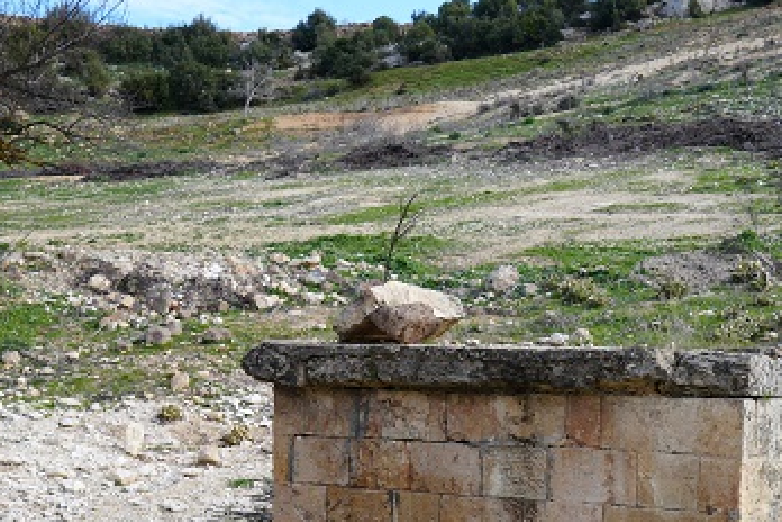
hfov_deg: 32.2
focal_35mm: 62
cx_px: 503
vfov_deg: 21.7
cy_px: 382
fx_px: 1347
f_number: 8
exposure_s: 1/125
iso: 100
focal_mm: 36
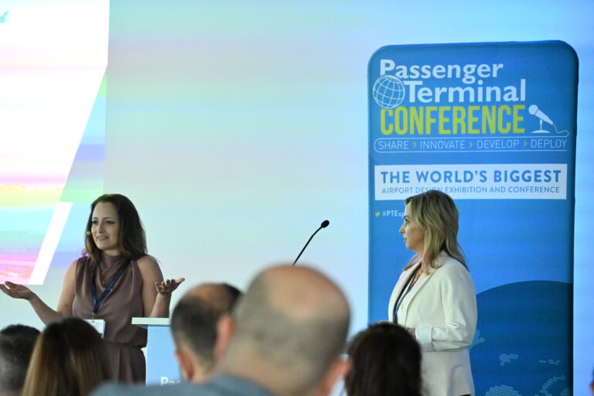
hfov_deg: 9.8
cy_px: 198
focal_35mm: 210
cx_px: 297
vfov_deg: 6.5
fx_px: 3465
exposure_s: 1/250
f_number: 5.3
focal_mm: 140
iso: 12800
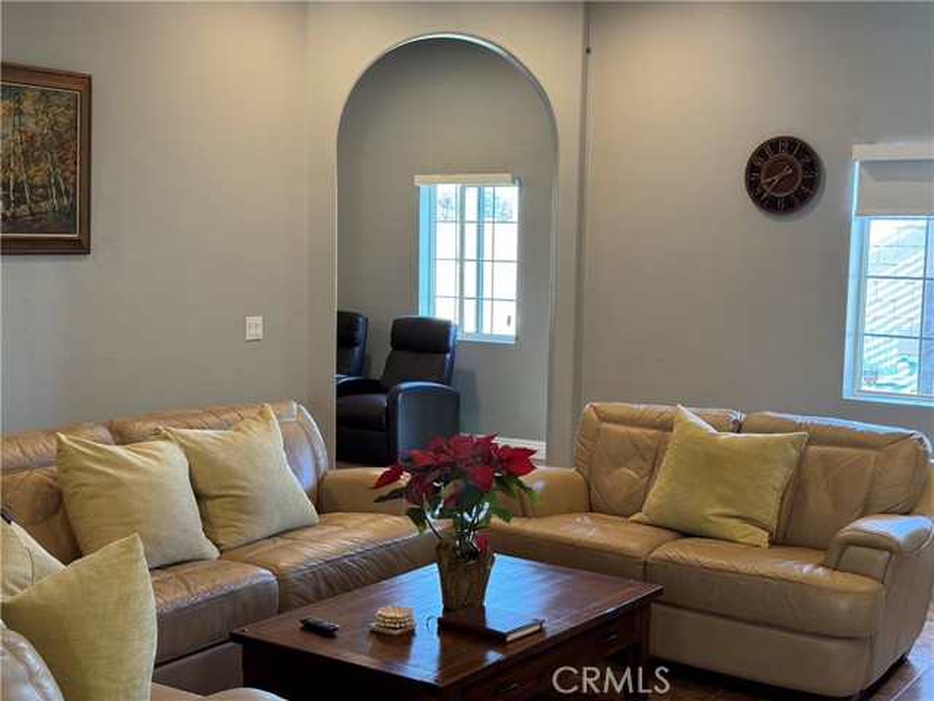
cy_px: 350
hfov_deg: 39.7
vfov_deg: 30.3
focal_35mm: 48
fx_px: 1295
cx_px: 467
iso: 160
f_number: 1.78
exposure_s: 1/60
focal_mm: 6.76
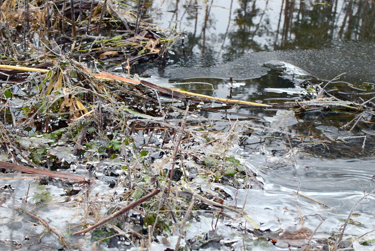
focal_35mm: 56
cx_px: 179
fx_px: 579
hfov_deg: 35.9
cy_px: 132
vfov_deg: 24.4
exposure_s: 1/60
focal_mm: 35
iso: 1600
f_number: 6.3
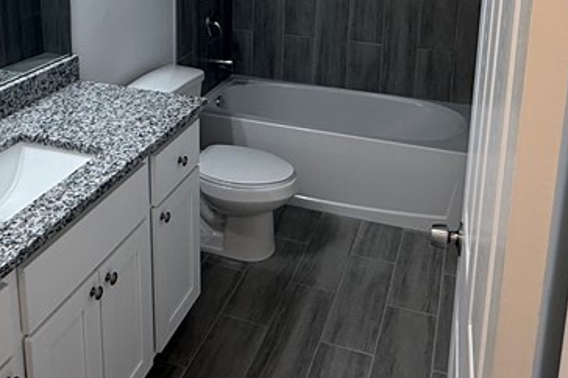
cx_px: 237
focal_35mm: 41
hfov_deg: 47.3
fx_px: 646
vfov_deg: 30.7
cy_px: 19
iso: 160
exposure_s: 1/120
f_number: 2.2
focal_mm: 2.22
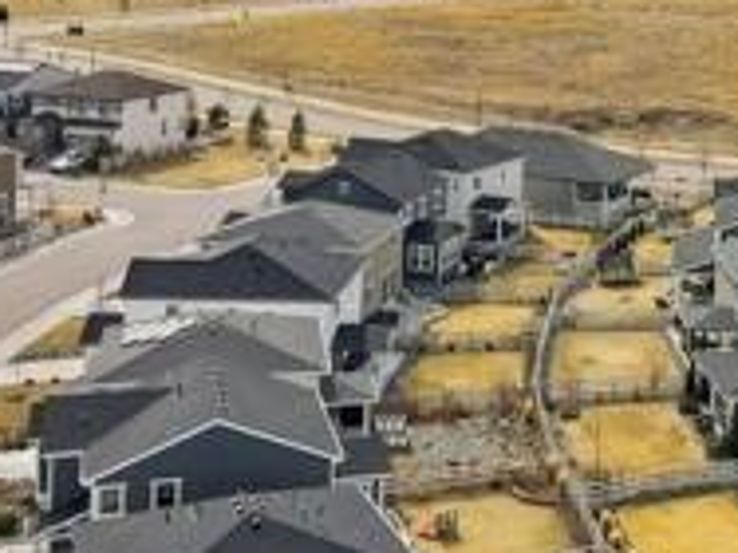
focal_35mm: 77
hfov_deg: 23.5
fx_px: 1641
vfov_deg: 18.5
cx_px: 845
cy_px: -24
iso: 100
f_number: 2.8
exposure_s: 1/1600
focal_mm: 4.5
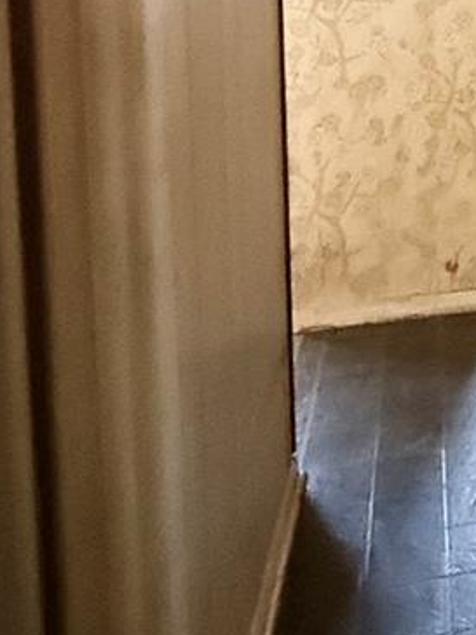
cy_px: -52
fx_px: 1082
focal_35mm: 59
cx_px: 793
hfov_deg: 19.9
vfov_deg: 29.6
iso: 1250
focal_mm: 2.22
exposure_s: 1/60
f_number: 2.2
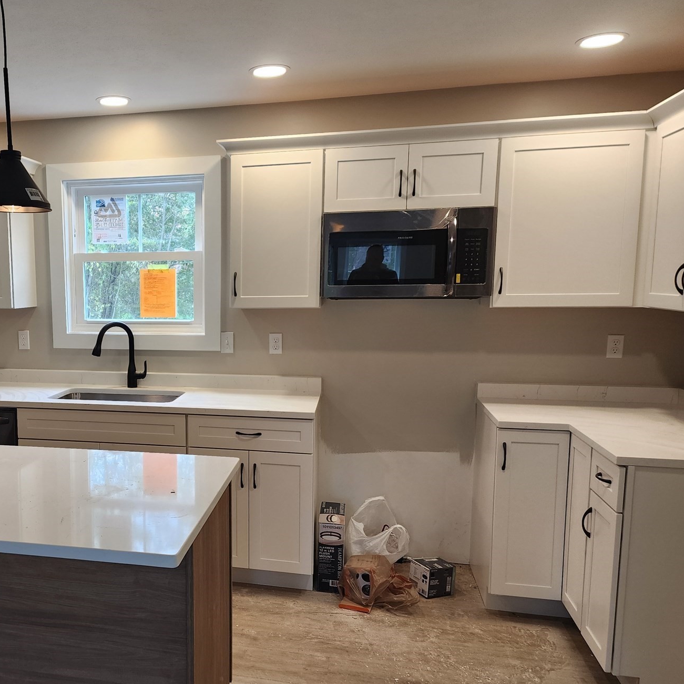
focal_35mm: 32
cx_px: 162
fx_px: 715
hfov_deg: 48.9
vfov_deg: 51.1
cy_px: 365
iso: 125
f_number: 1.8
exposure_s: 1/120
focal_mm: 6.4
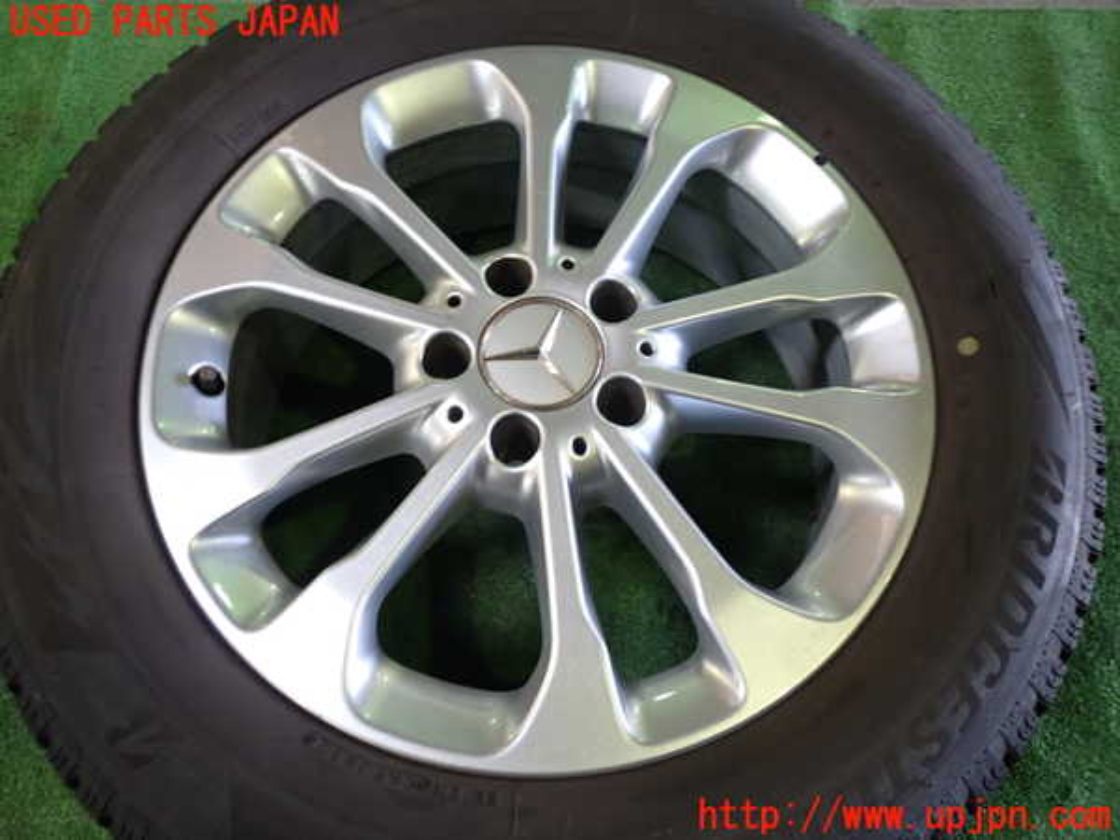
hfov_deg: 60.0
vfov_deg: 46.8
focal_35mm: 30
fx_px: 971
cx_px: 560
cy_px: 420
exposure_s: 1/30
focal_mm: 5.4
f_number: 2.3
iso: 200
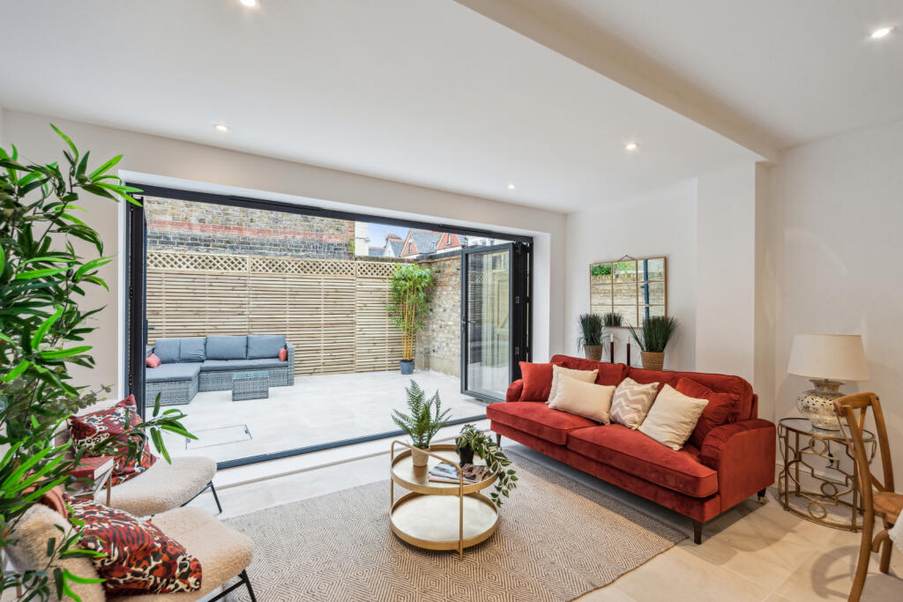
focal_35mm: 16
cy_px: 301
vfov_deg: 73.8
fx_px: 401
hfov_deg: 96.7
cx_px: 452
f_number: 11
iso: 400
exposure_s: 1/25
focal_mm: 16
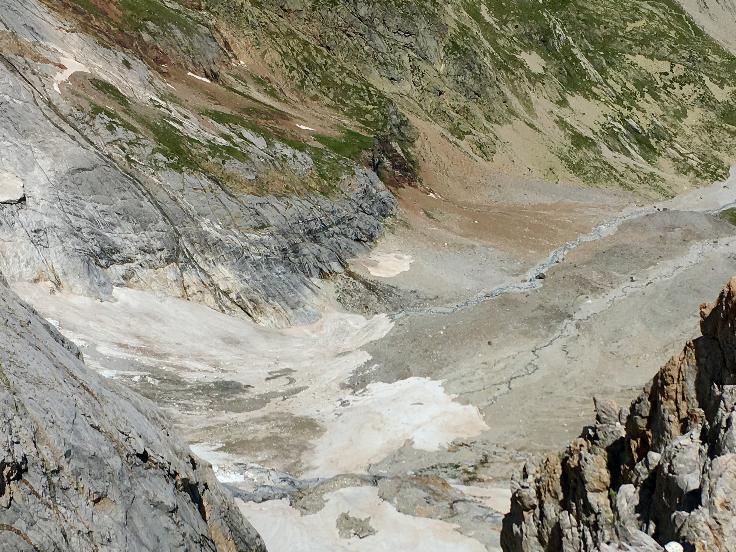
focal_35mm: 59
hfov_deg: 32.7
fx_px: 1254
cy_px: 443
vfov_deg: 24.4
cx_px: 417
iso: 25
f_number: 2.2
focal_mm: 4.15
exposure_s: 1/4525
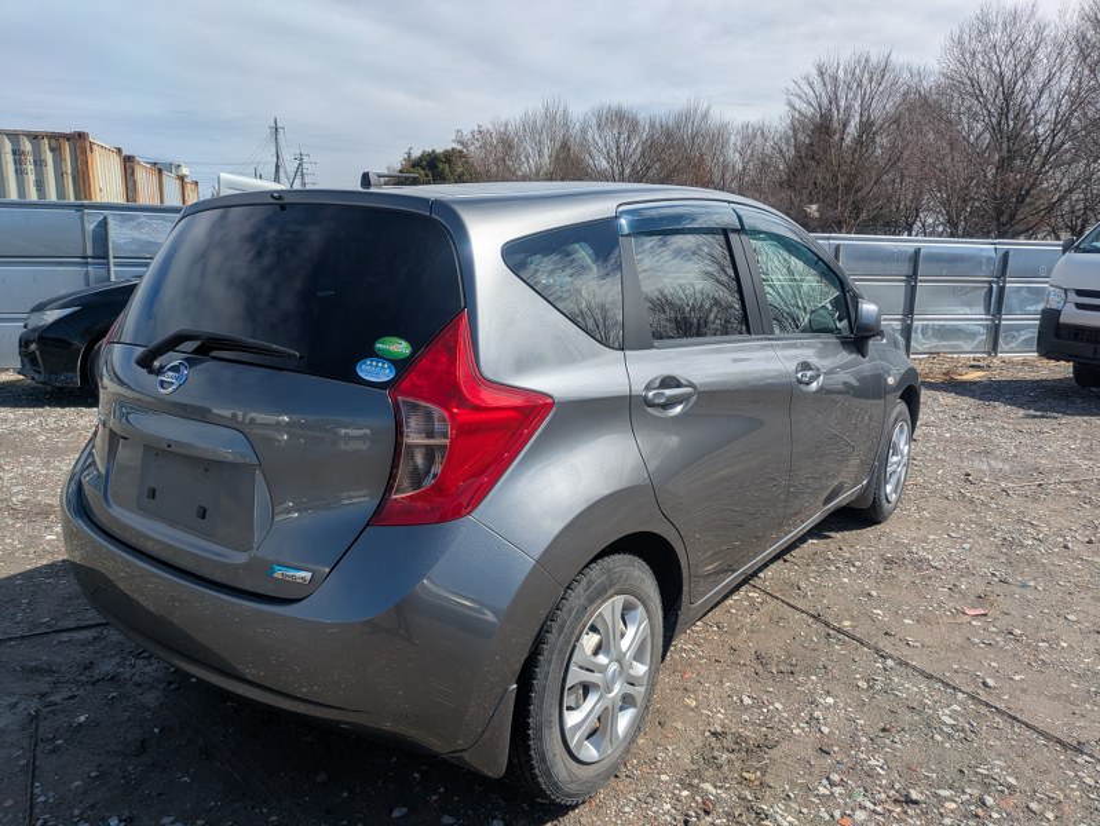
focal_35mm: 25
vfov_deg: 54.9
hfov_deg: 69.4
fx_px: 795
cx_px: 550
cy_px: 413
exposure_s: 1/3086
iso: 48
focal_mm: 5.43
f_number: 1.89
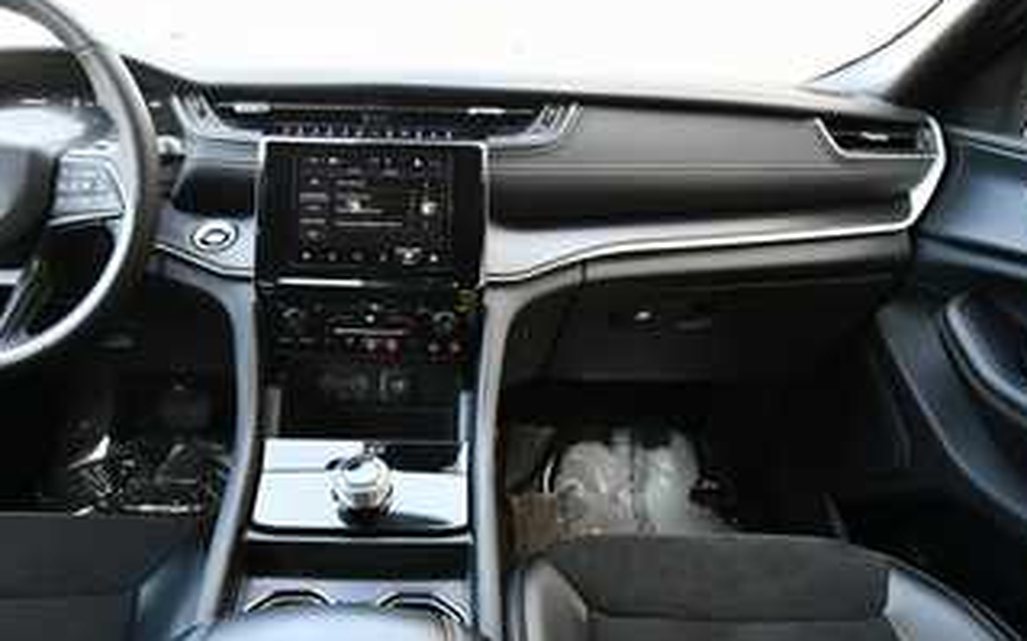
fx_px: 643
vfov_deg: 52.6
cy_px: 382
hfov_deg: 76.6
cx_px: 428
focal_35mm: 23
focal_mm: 12
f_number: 4.8
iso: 1800
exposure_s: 1/125
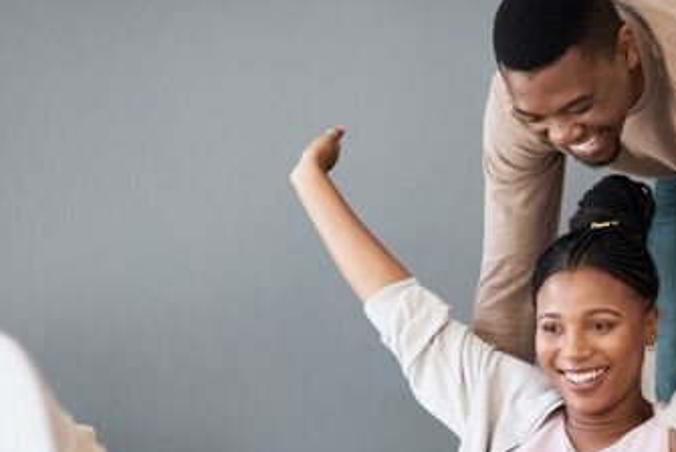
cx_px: 537
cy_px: 401
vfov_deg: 13.1
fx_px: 1955
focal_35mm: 104
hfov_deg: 19.4
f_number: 1.8
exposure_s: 1/250
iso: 200
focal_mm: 50
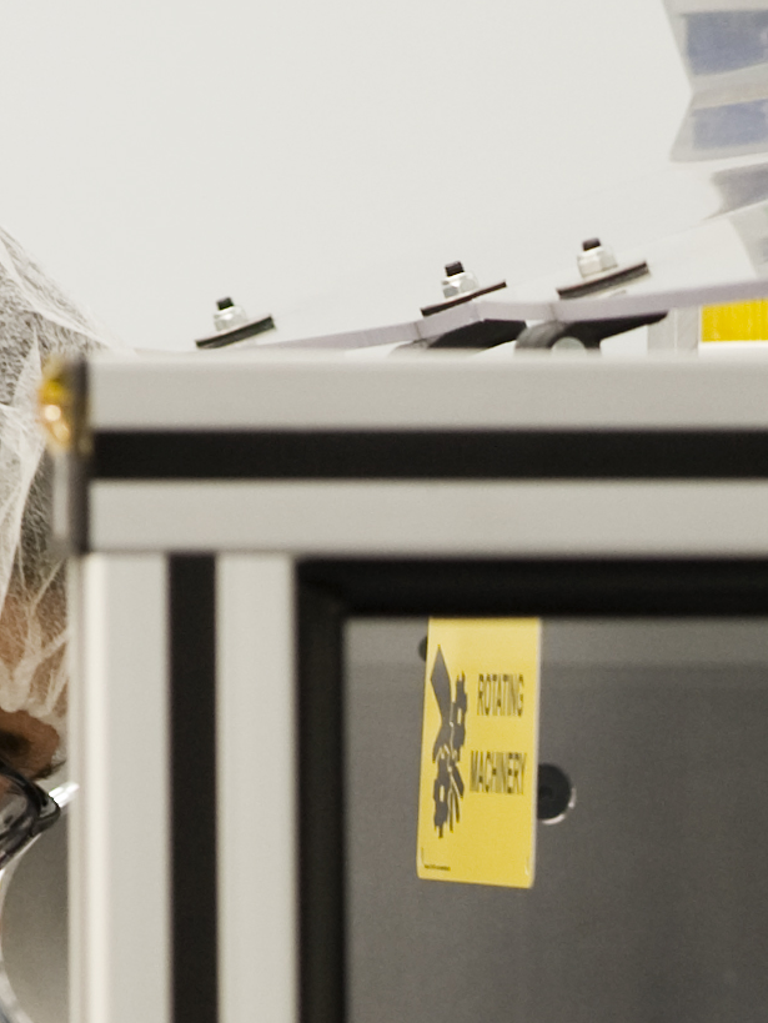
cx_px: 955
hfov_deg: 2.8
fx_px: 15489
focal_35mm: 524
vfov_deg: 3.8
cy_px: 1496
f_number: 4
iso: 400
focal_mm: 105
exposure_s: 1/30
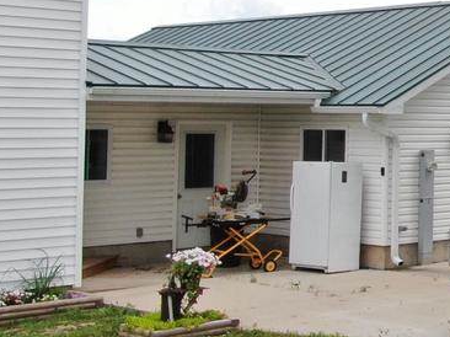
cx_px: 625
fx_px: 1091
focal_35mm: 84
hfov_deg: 20.7
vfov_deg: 17.4
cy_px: 61
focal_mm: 4.39
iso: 100
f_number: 2.8
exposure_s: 1/640
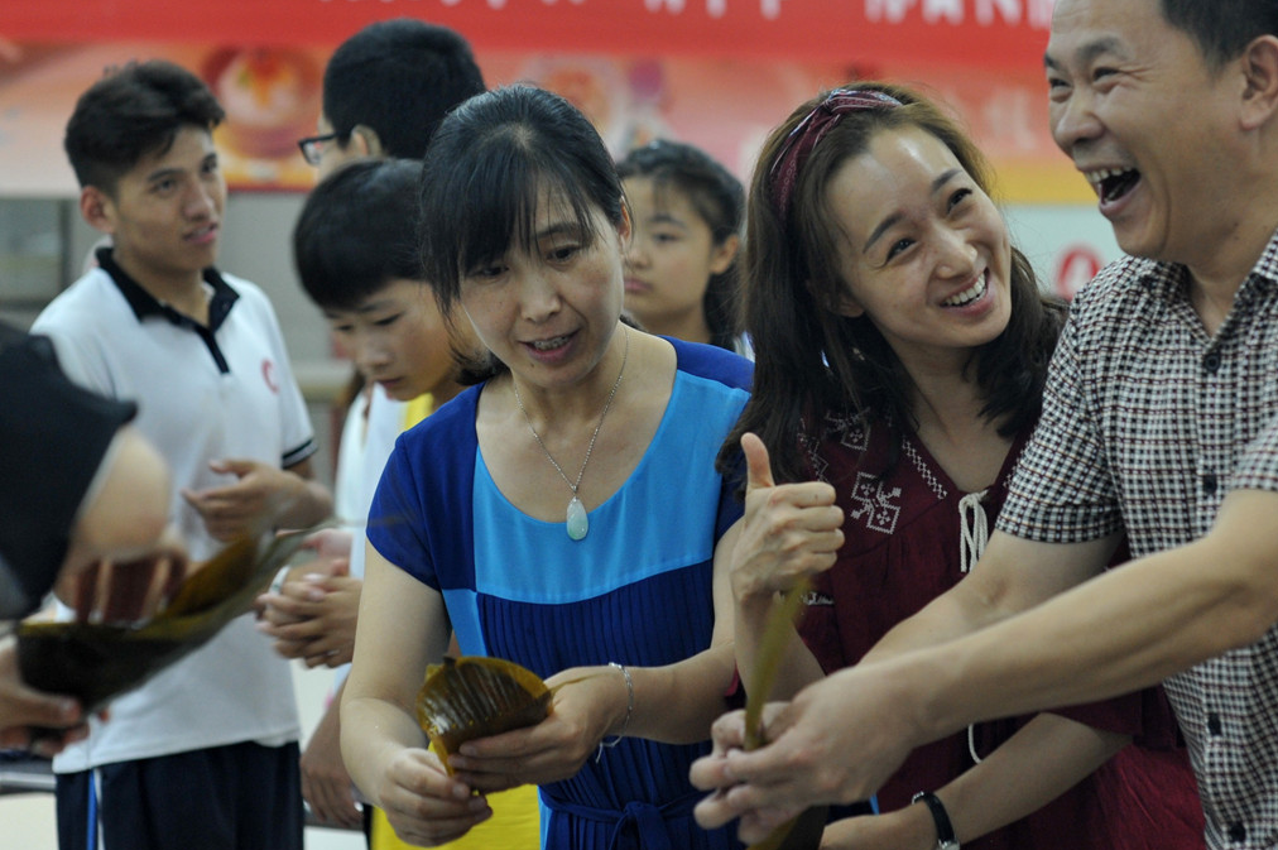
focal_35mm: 126
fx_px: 4469
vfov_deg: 10.8
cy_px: 245
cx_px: 755
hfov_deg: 16.3
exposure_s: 1/60
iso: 1250
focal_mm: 85
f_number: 3.5
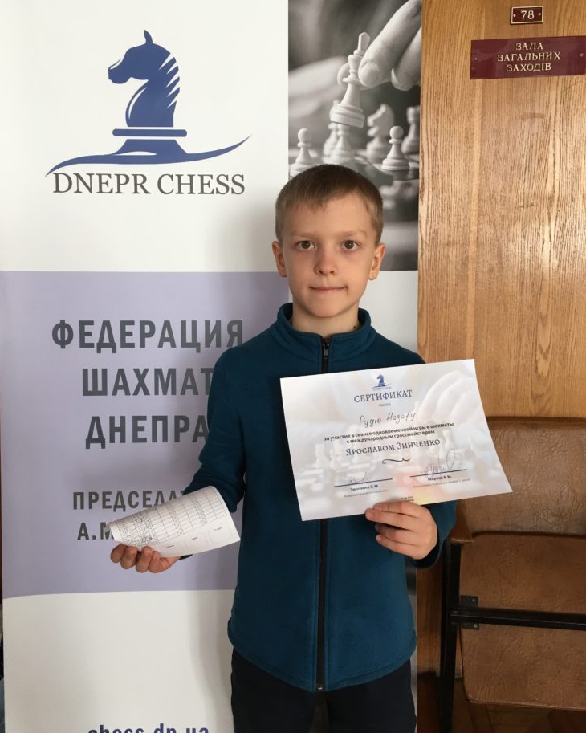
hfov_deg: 47.1
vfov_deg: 57.2
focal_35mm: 31
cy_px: 347
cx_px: 291
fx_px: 672
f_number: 2.2
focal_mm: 4.15
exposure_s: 1/33
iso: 50
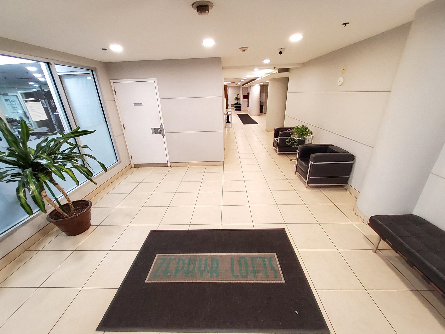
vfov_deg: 89.9
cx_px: 222
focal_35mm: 13
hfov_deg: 106.2
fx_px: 167
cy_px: 167
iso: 250
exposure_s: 1/33
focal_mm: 1.13
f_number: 2.2
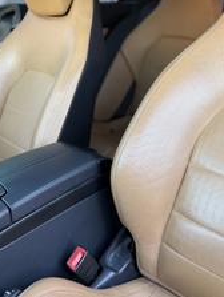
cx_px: 73
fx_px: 379
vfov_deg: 40.5
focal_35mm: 44
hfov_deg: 32.7
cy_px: 47
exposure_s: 1/121
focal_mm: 5.96
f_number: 1.6
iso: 125
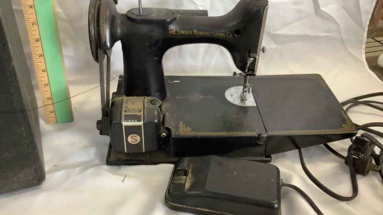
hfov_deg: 58.0
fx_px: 345
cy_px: 102
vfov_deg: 34.6
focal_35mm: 34
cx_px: 191
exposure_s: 1/60
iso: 160
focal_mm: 3.3
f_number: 2.4
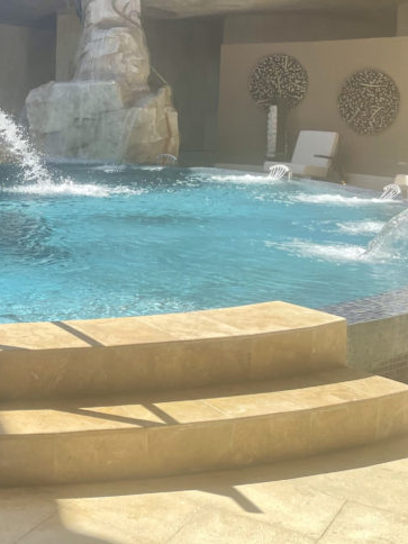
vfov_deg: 34.7
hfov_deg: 23.3
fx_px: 864
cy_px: 190
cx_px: -130
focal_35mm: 55
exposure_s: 1/1062
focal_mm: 4.2
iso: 32
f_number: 1.6
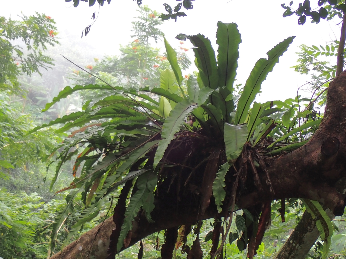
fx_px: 670
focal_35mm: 67
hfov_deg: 29.0
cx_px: 173
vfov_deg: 21.9
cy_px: 130
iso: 200
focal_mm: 11.88
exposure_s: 1/80
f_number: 3.8
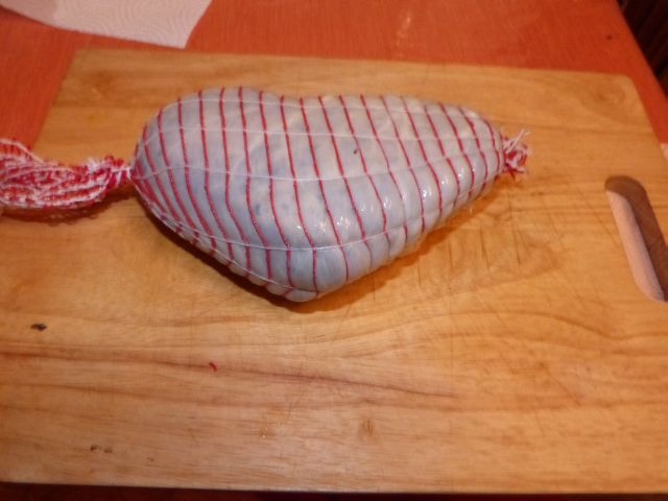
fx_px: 482
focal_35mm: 25
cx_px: 334
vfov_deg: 54.9
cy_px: 250
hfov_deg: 69.4
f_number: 2.8
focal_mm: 4.5
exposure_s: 1/60
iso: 800
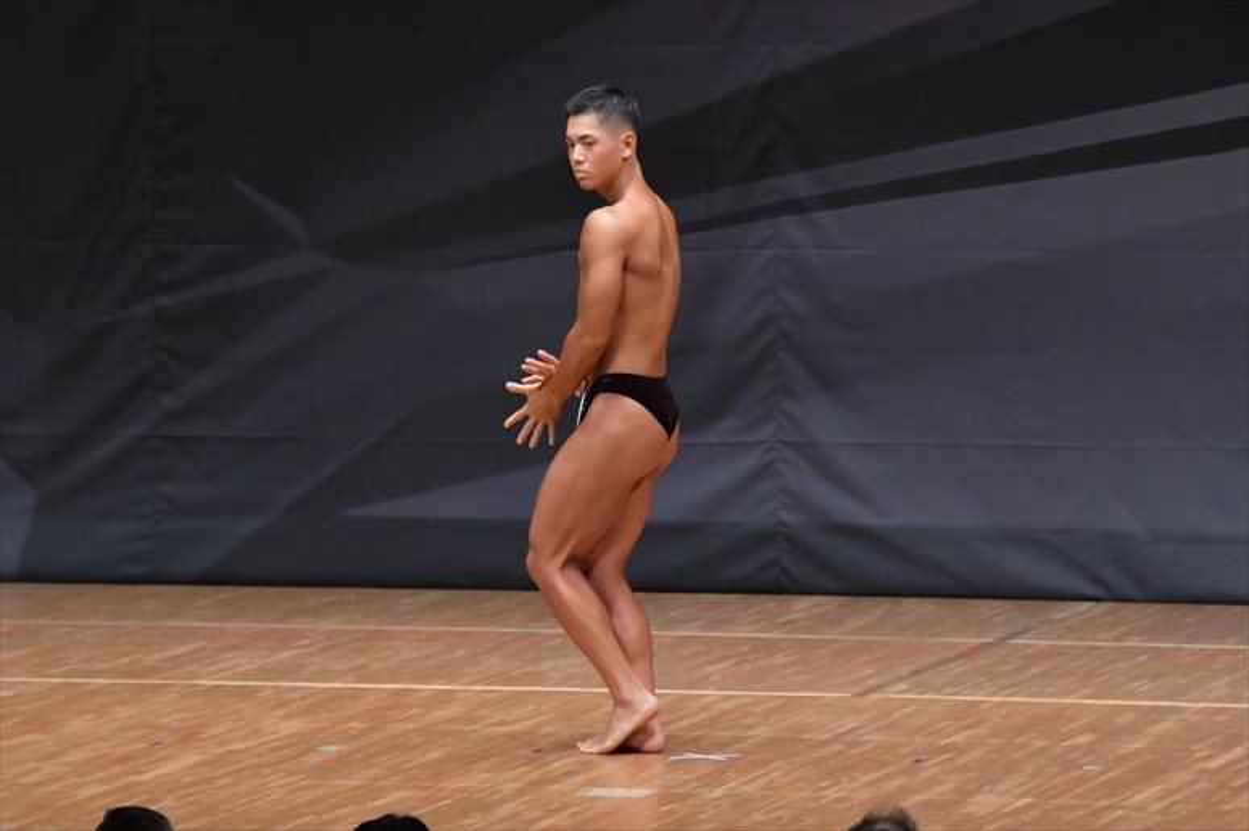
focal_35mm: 270
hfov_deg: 7.6
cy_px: 416
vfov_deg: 5.1
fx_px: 9363
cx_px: 624
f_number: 5.6
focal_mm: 180
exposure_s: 1/400
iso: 6400
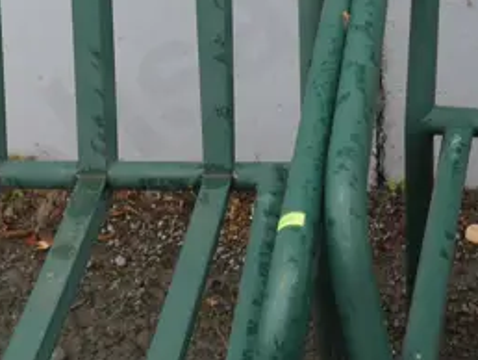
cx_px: 335
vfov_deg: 10.3
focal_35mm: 143
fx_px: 1976
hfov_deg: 13.8
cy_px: -36
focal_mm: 18
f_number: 4
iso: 200
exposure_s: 1/80
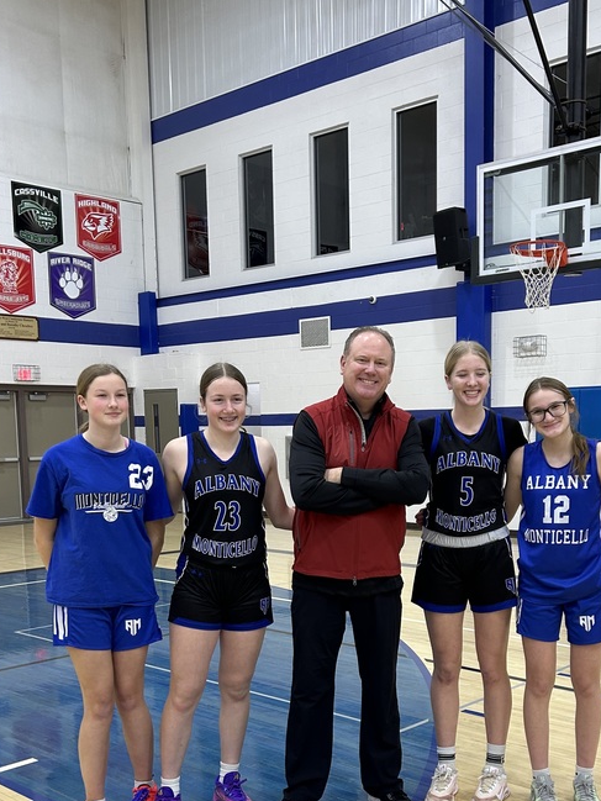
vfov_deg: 44.9
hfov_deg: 35.0
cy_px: 550
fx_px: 949
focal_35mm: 41
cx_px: 357
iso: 100
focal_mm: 5.7
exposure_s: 1/83
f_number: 1.5
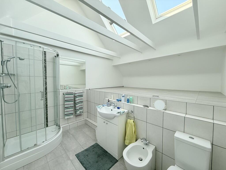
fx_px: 91
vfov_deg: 85.7
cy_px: 85
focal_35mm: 14
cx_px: 113
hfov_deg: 102.1
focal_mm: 2.22
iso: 50
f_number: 2.2
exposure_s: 1/99
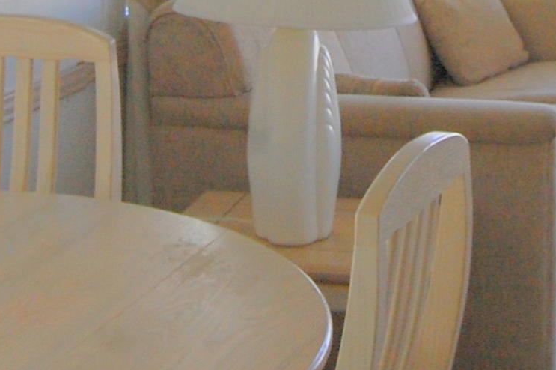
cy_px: -165
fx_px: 1682
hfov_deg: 18.8
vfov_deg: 12.0
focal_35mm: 109
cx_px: 325
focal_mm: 18
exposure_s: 1/100
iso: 400
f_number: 9
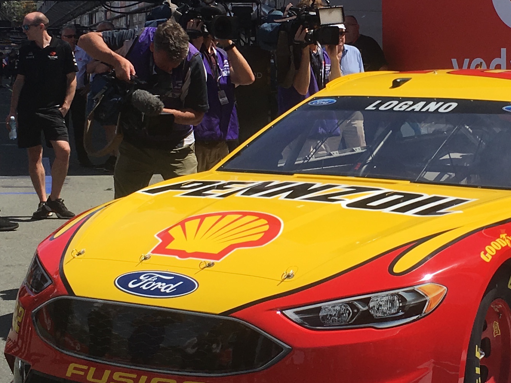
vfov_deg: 16.7
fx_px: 1299
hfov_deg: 22.0
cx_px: 404
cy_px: 130
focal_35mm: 88
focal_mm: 4.15
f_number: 2.2
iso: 25
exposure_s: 1/2404
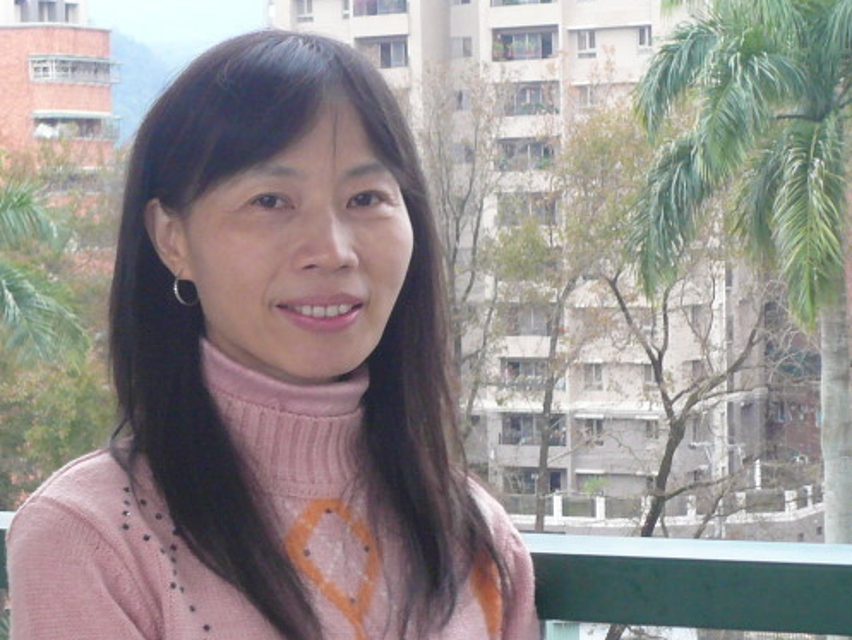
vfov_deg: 14.7
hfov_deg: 19.4
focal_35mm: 101
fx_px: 2487
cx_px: 329
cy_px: 335
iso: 160
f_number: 3.6
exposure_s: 1/15
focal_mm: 8.1
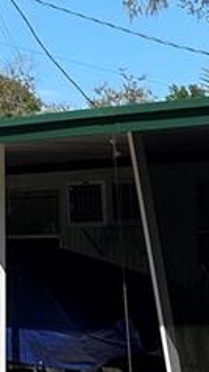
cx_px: 469
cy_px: 300
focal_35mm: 132
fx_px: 1300
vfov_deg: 16.1
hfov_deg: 8.5
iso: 80
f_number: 1.78
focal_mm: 6.86
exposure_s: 1/3861
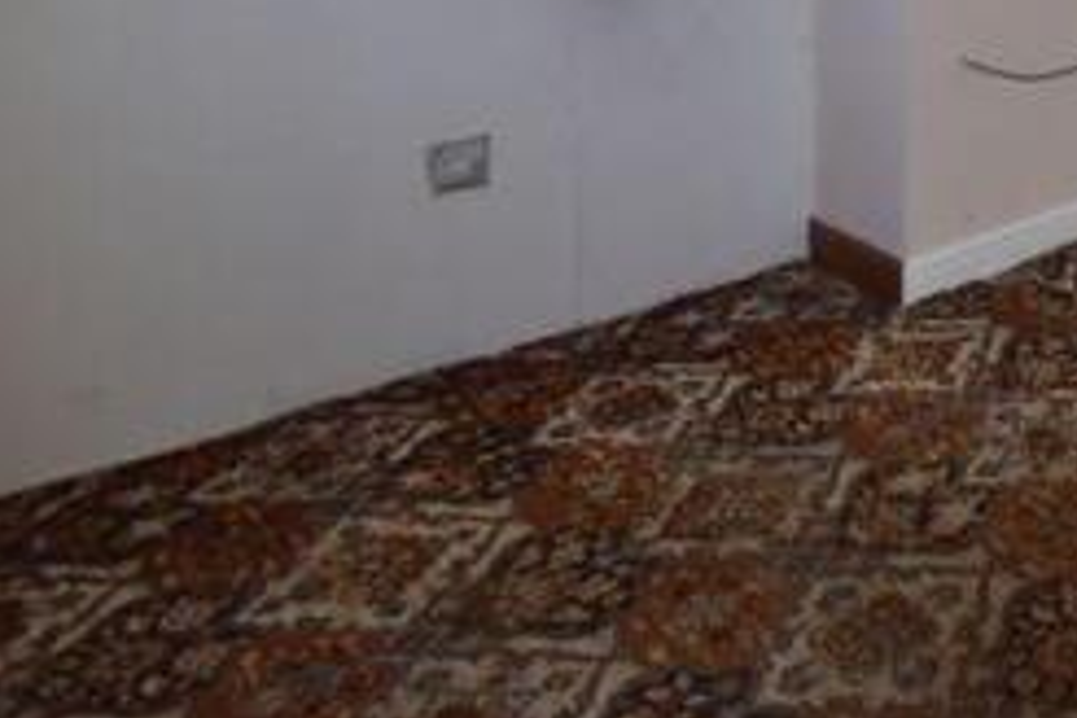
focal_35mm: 40
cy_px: -199
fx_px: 1197
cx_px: 1353
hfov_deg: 35.5
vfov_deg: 28.0
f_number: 8
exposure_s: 1/60
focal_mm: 10
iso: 640
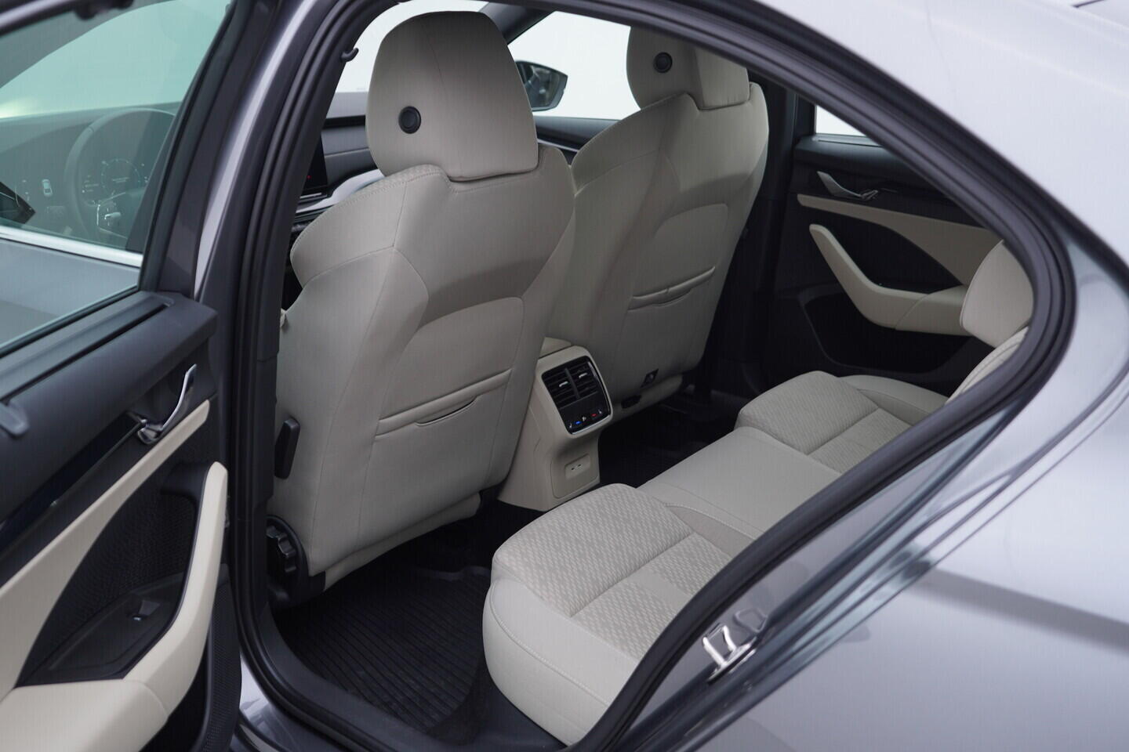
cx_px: 564
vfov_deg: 36.9
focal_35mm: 36
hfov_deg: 53.1
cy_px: 376
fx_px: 1129
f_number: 3.2
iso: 125
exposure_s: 1/50
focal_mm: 24
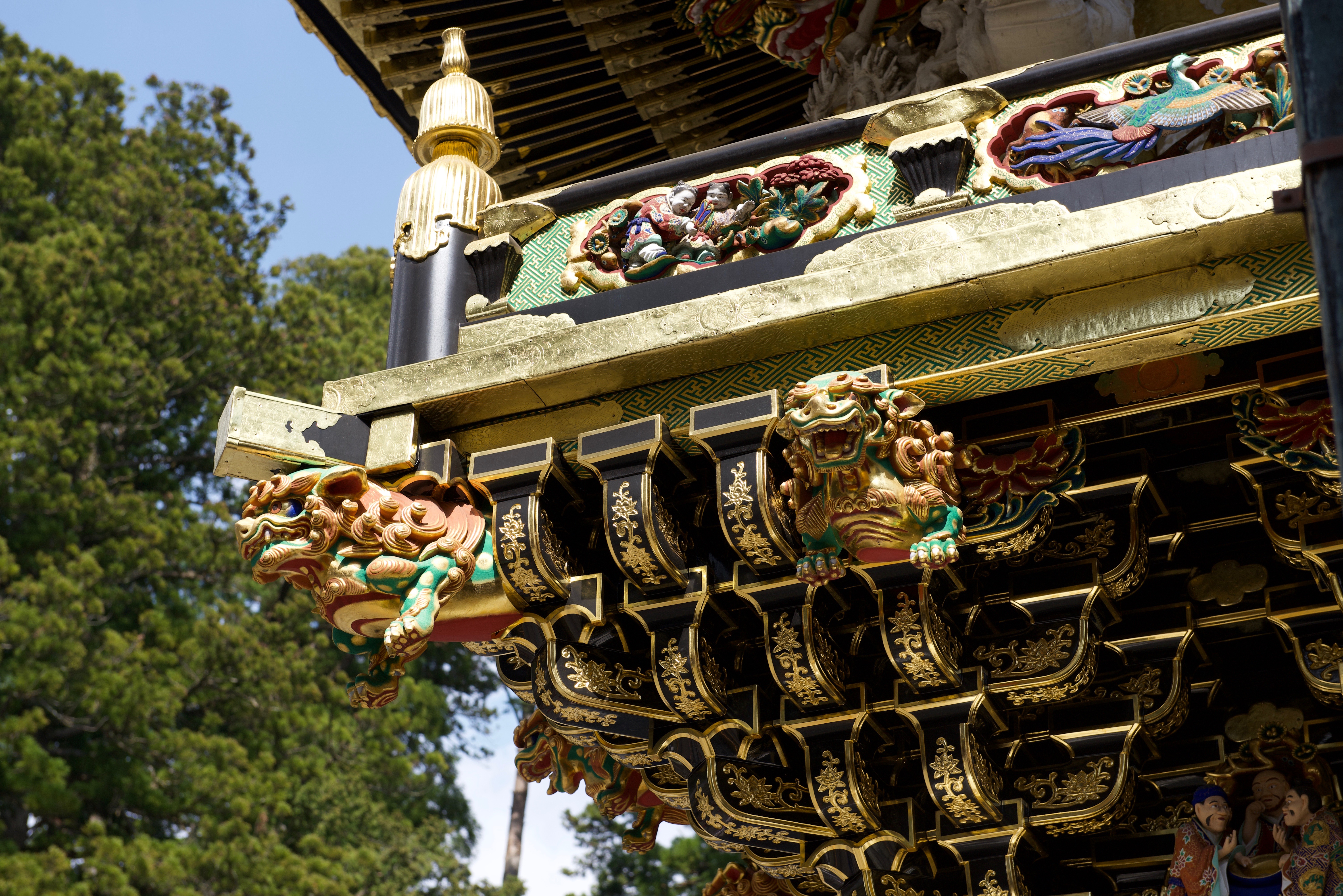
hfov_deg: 28.8
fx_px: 2612
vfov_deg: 19.5
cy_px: 448
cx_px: 672
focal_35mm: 70
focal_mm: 70
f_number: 6.3
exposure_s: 1/640
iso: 250
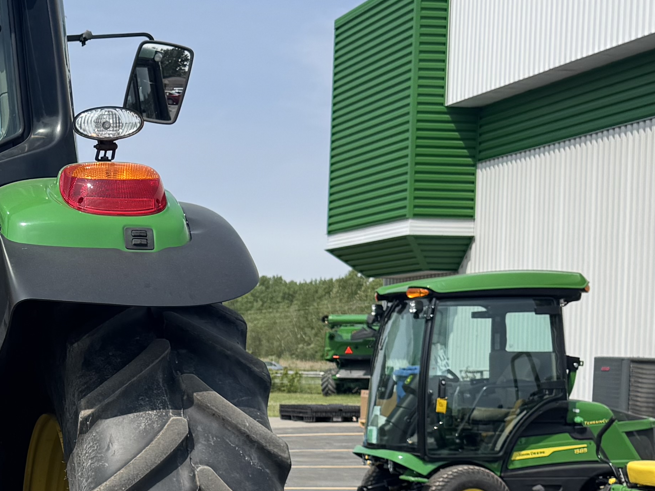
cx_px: -176
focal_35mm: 75
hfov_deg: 23.3
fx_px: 1419
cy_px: 394
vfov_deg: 19.4
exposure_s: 1/4608
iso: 80
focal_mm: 6.76
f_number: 1.78
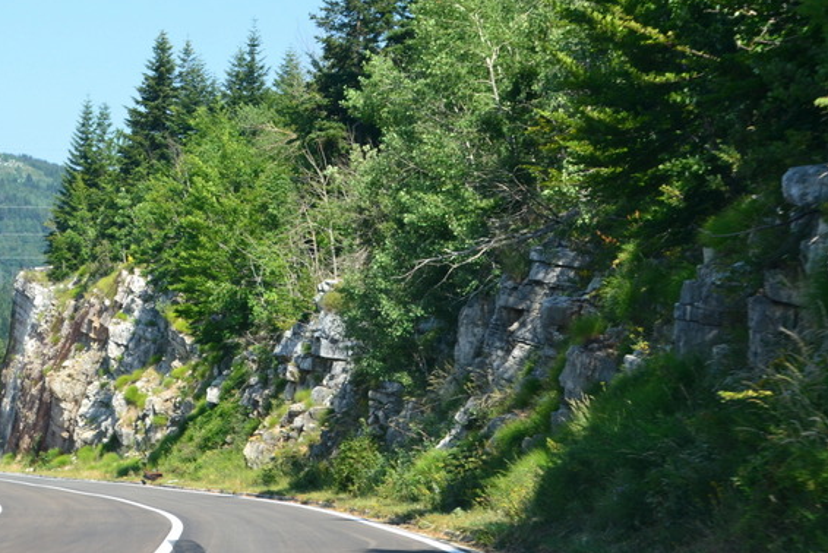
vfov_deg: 12.9
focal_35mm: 106
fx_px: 2439
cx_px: 249
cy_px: 253
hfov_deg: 19.2
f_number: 10
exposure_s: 1/200
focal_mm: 50
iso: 400
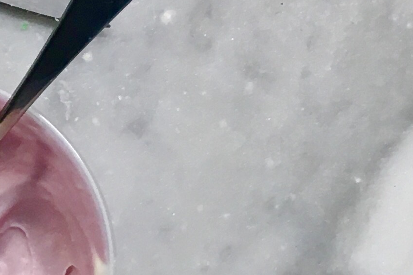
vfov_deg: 9.2
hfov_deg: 14.0
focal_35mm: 144
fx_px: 1652
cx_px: -17
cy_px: 468
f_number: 2.2
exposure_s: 1/30
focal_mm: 4.15
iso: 80
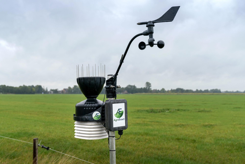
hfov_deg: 48.5
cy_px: 82
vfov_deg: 33.4
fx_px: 272
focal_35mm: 40
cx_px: 122
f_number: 5.6
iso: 250
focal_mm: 40
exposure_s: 1/250
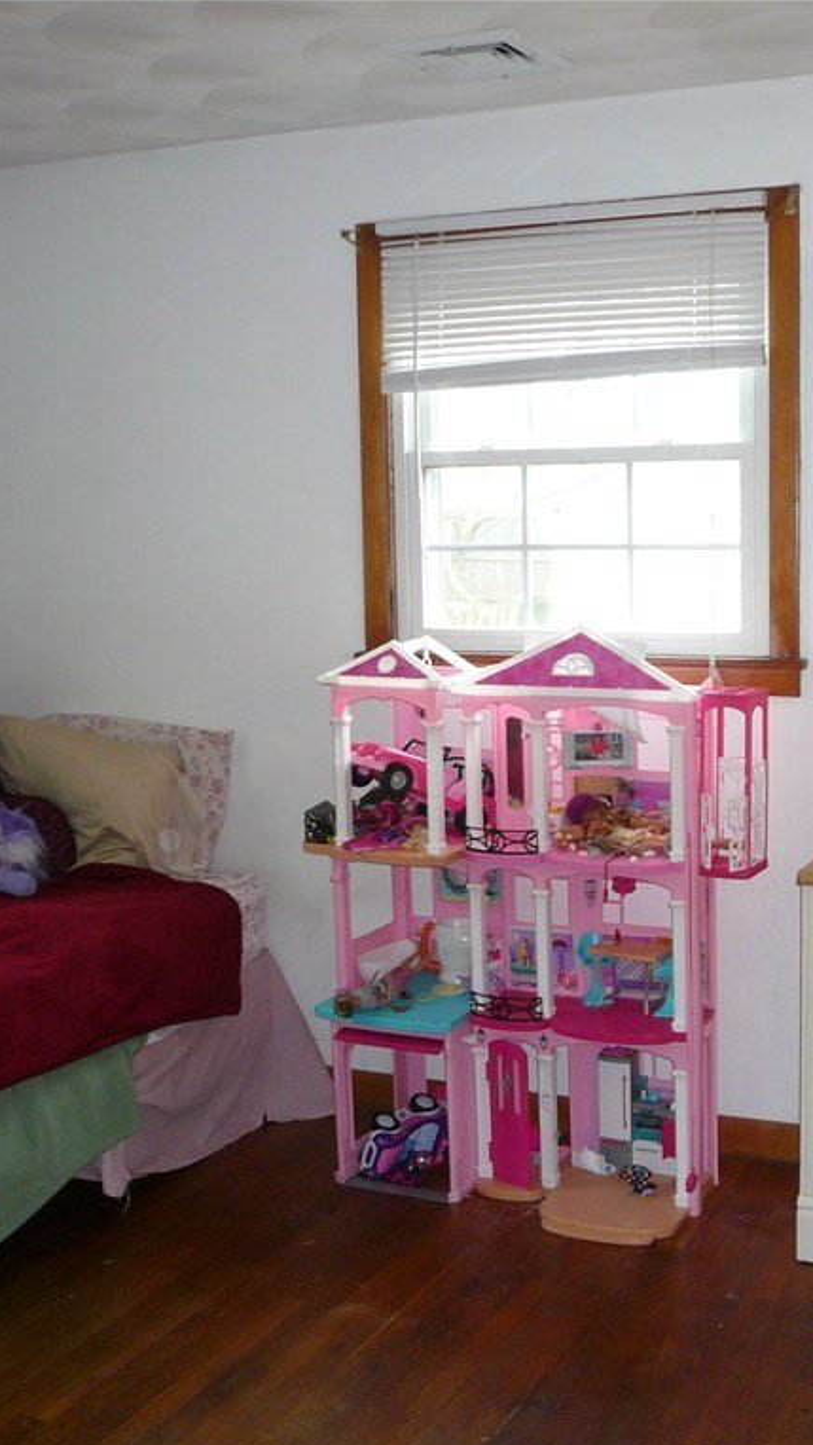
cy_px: 726
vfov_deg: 49.4
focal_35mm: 41
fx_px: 1570
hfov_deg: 28.5
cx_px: 633
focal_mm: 4.6
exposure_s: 1/30
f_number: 2.8
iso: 125
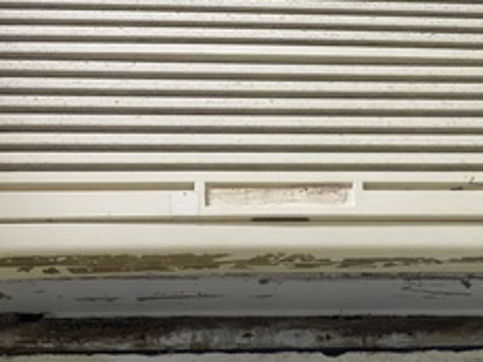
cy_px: 47
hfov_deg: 18.9
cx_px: 405
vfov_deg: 14.2
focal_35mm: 103
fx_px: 1436
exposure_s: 1/100
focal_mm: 6
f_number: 2
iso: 250
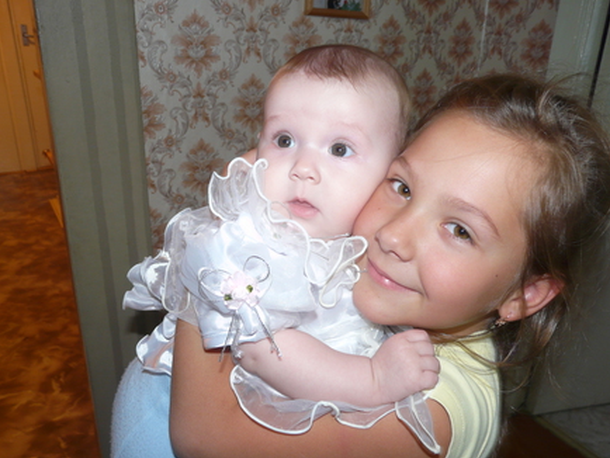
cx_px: 301
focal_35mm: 29
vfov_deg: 48.3
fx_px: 511
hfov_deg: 61.6
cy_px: 222
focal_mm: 4.6
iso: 100
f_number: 2.8
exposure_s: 1/30
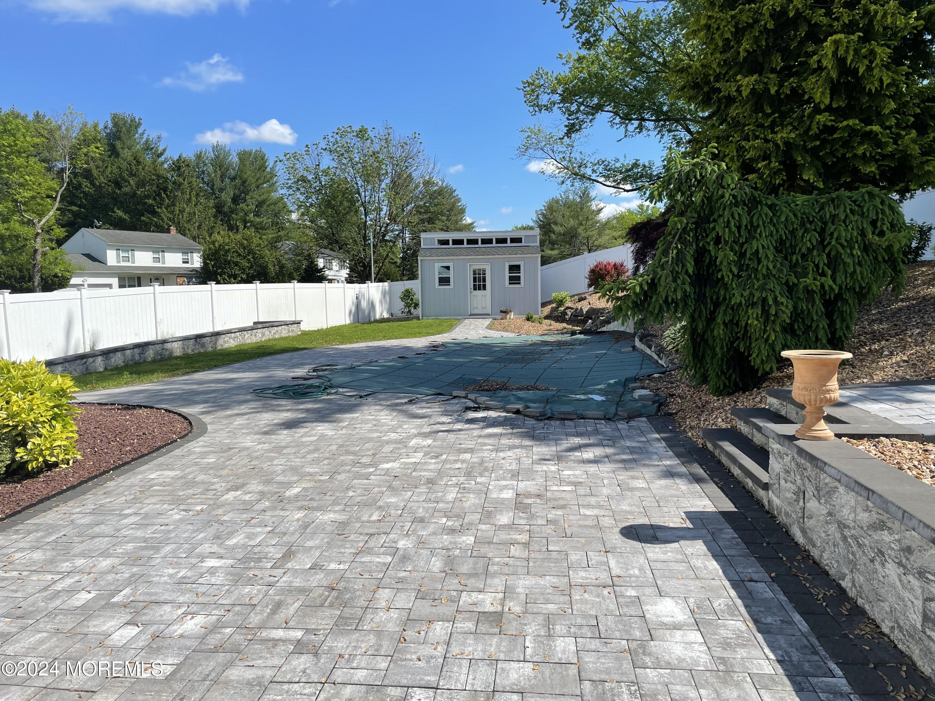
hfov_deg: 67.3
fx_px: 702
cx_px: 468
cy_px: 350
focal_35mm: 26
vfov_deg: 53.1
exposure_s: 1/3731
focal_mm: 4.2
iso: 32
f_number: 1.6
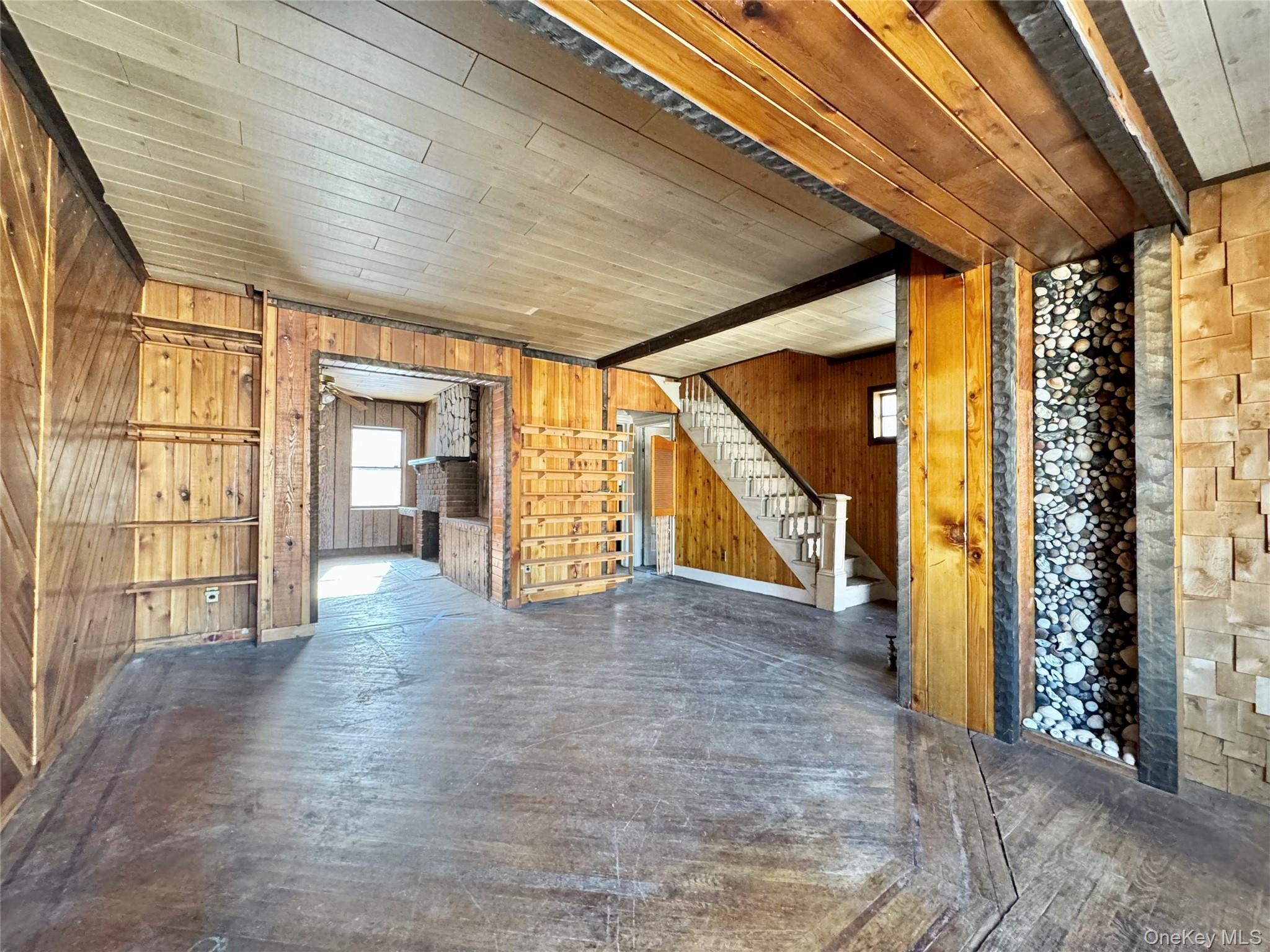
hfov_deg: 102.1
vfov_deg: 85.7
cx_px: 635
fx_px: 514
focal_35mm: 14
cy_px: 476
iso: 500
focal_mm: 2.22
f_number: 2.2
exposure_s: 1/60
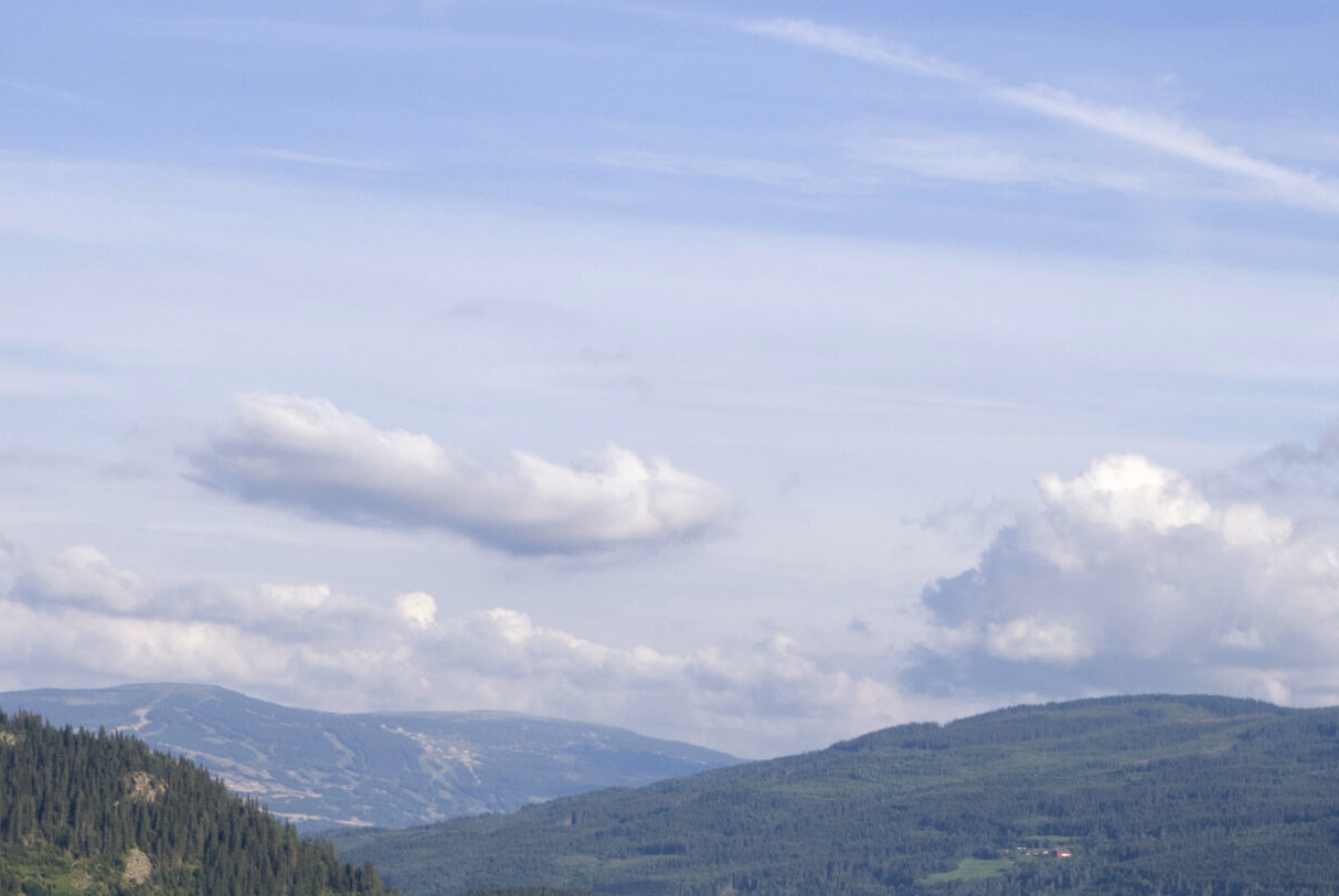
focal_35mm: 95
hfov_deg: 21.4
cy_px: 936
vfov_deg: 14.2
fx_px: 3538
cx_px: 815
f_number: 8
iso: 100
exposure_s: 1/200
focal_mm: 30
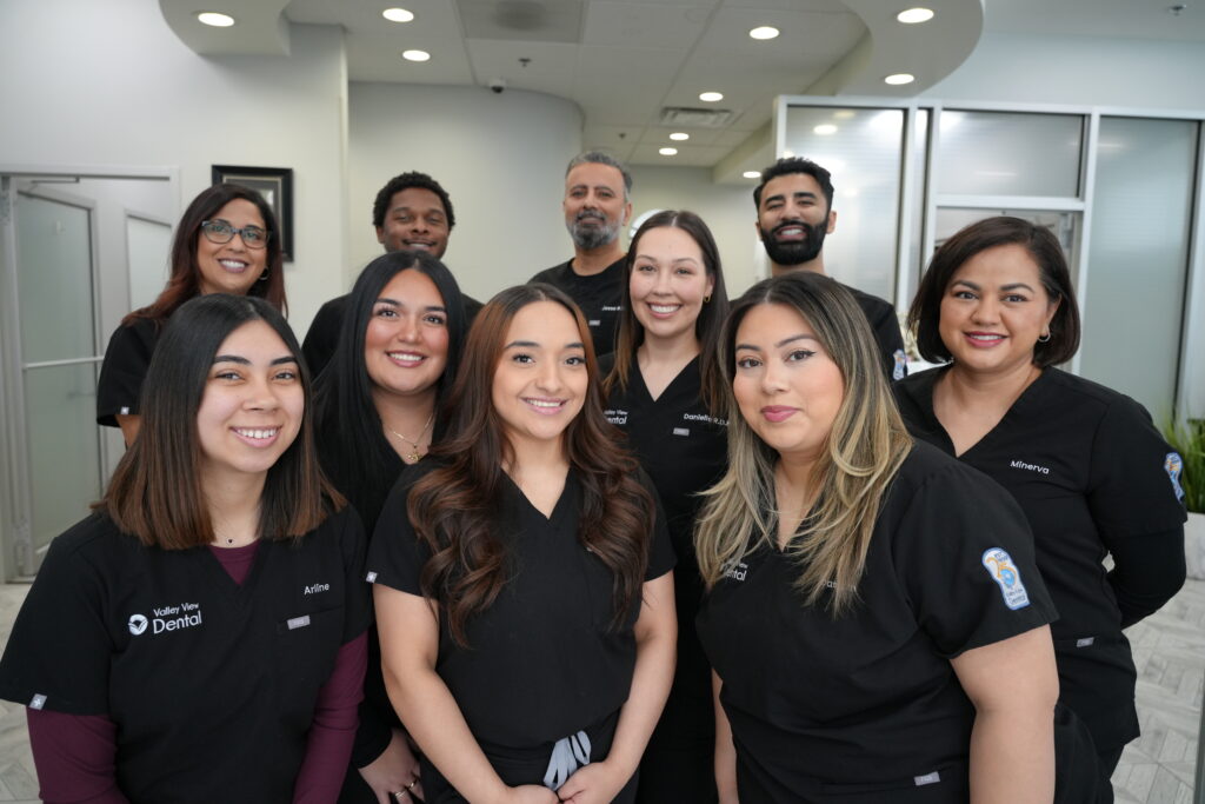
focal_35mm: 24
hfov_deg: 73.7
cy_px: 402
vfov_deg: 53.1
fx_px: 803
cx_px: 602
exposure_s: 1/160
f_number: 4
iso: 1000
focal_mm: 24
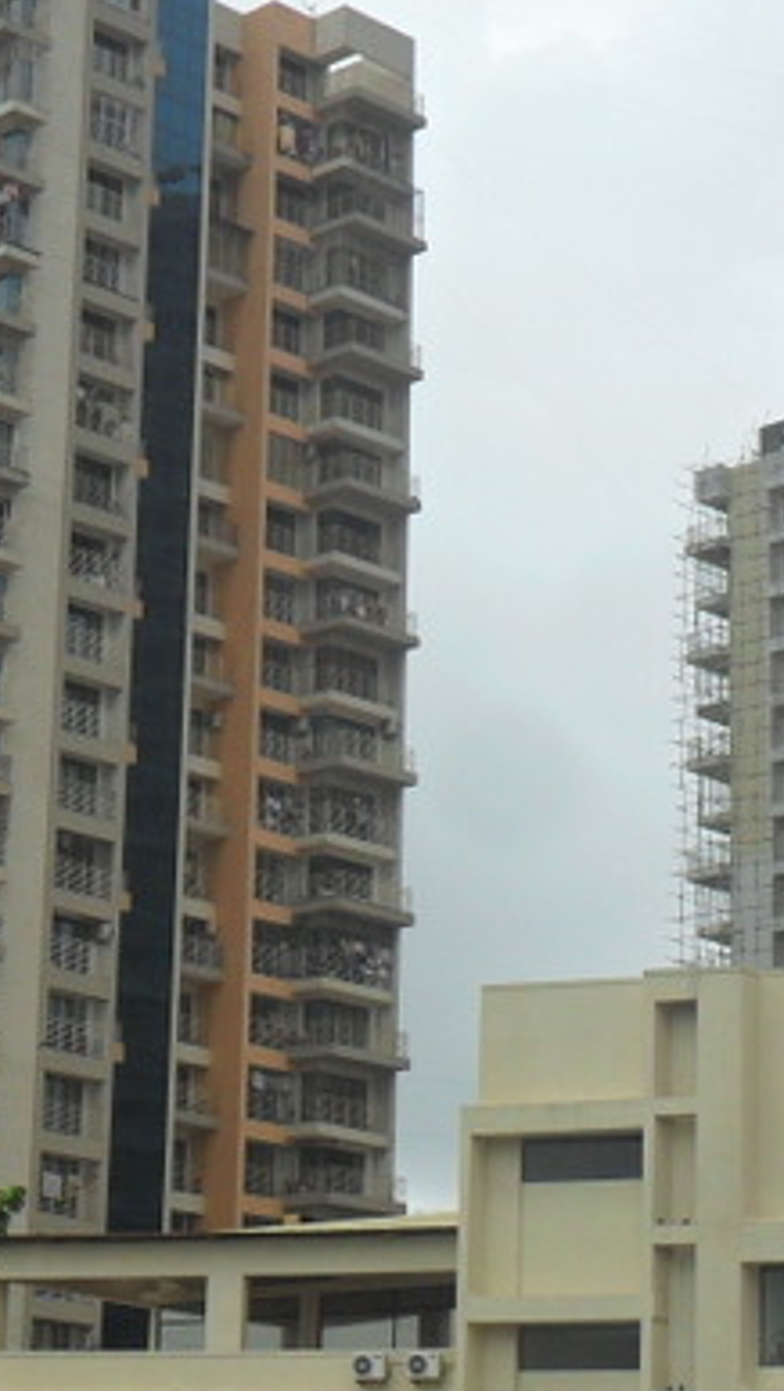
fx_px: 3655
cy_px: 798
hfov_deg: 12.1
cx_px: 7
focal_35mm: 99
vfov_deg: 21.5
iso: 100
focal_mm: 7.8
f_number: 4.5
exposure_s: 1/250
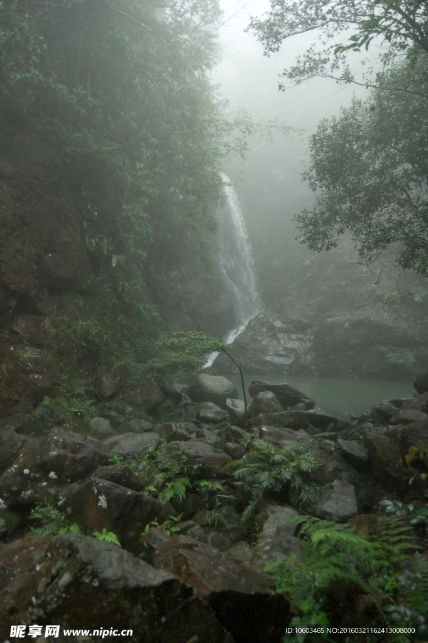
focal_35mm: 27
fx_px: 482
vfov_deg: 67.4
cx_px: 214
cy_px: 322
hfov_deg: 47.9
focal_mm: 18
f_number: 3.5
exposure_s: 1/80
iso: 400
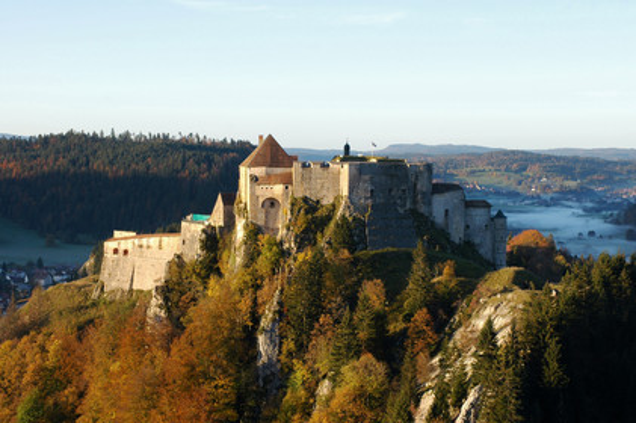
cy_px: 212
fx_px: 1271
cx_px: 318
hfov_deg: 28.1
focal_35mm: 72
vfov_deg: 18.9
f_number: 9
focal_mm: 48
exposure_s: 1/100
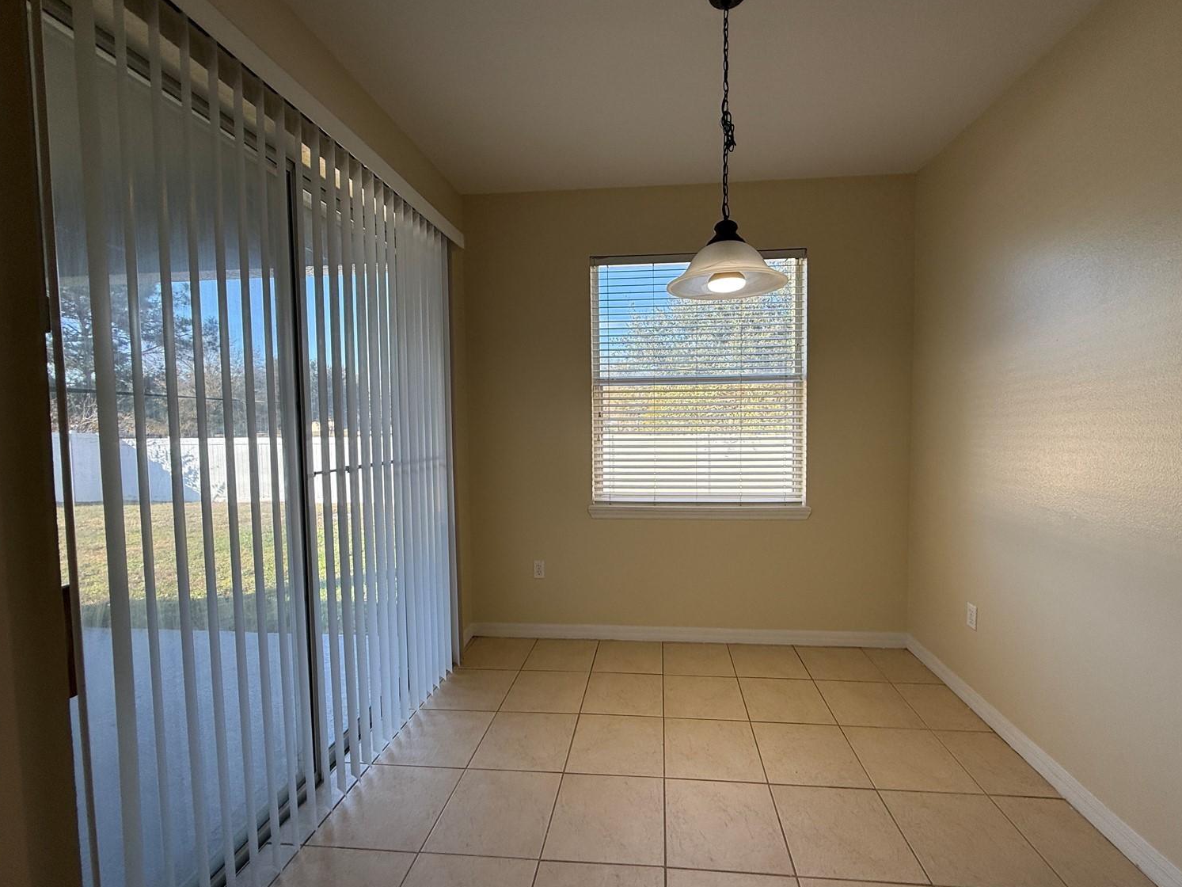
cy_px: 443
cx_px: 622
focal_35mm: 15
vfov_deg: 81.8
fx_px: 512
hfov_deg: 98.1
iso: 64
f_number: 2.2
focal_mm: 2.22
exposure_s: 1/157
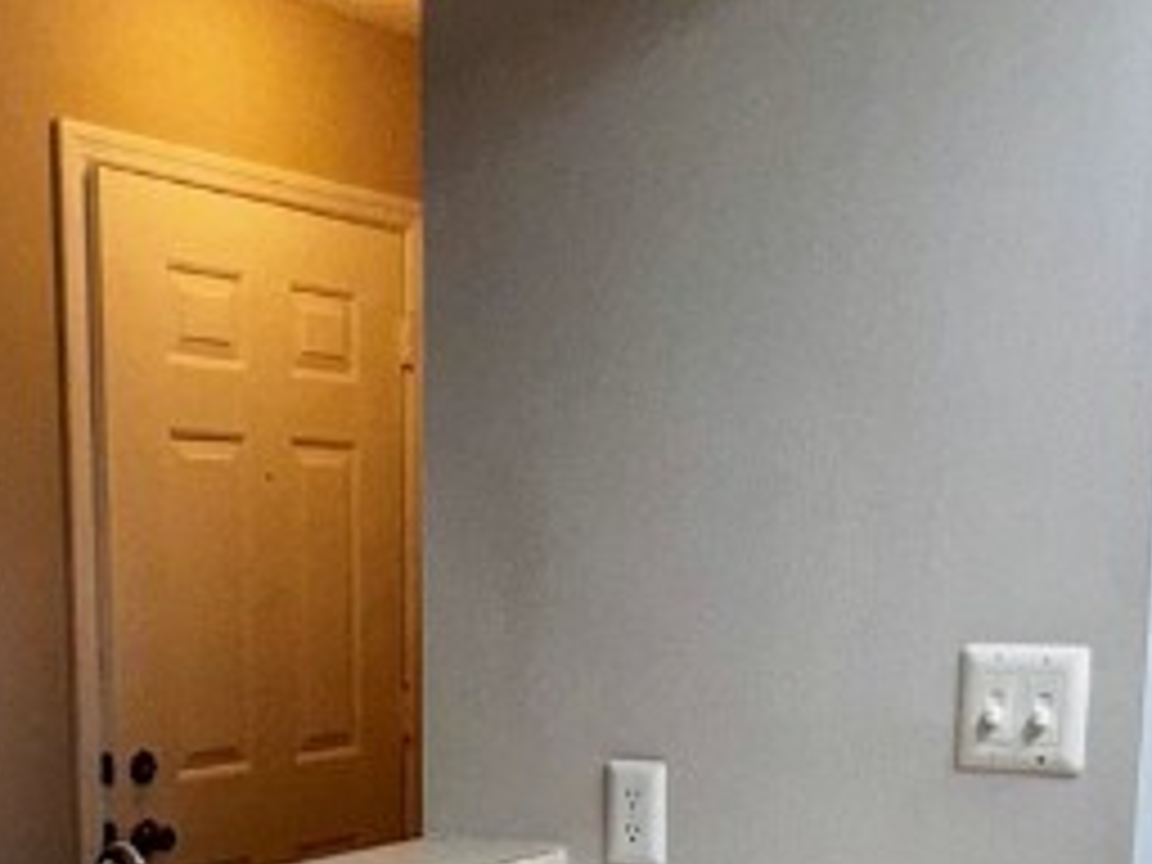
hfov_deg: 33.7
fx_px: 1864
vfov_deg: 24.7
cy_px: 886
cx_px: 302
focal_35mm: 56
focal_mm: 2.22
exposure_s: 1/122
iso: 80
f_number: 2.2
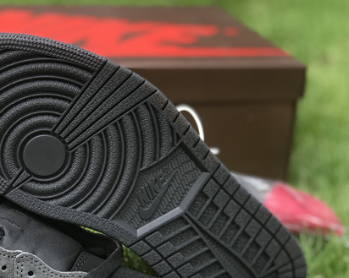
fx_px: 1032
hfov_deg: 19.0
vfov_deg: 15.3
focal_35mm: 100
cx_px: 58
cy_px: 208
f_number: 2.8
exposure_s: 1/100
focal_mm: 6.6
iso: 32
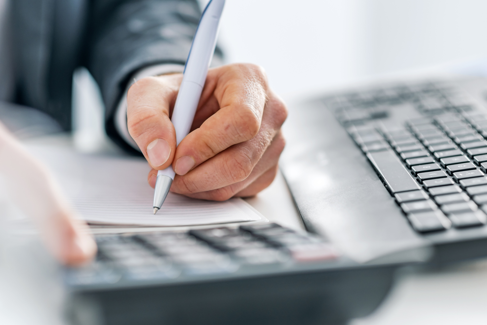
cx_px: 223
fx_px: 1326
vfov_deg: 14.0
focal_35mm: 98
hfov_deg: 20.8
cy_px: 148
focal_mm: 85
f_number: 2.2
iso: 250
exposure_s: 1/125
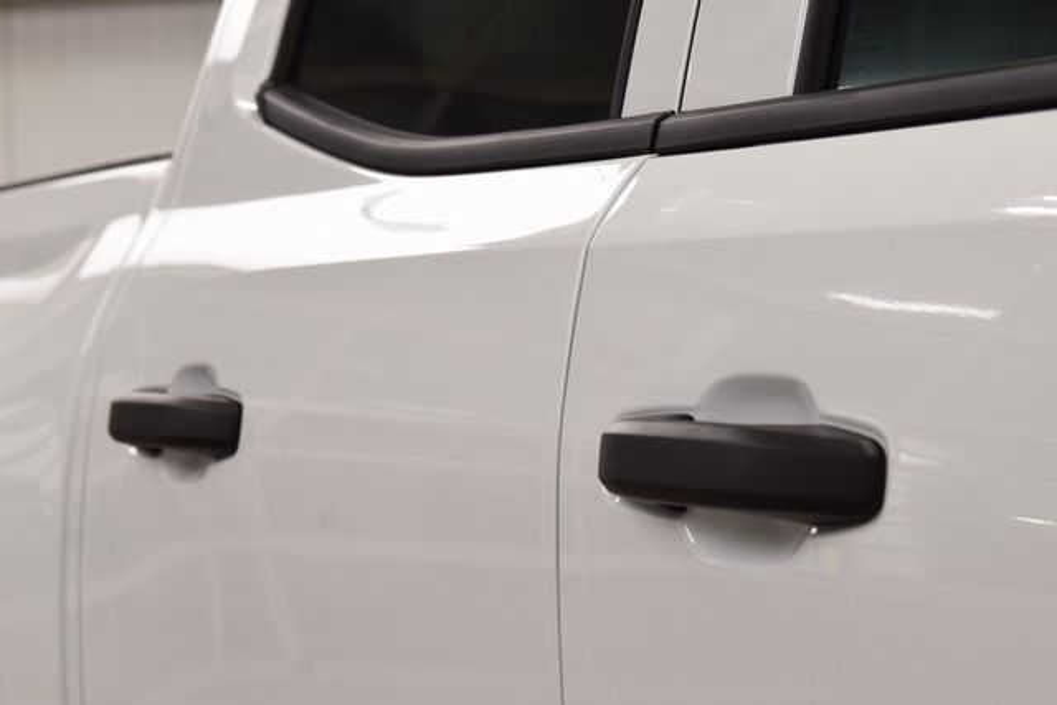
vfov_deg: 13.0
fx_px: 3083
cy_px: 352
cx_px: 528
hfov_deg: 19.5
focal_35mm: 105
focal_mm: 70
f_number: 7.1
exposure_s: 1/40
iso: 400
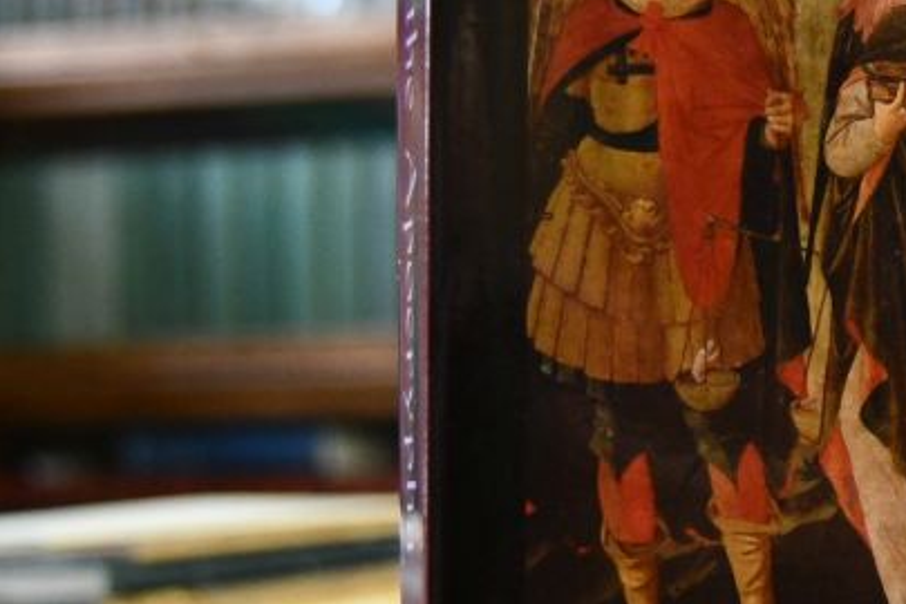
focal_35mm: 114
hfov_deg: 17.4
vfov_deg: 12.0
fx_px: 2869
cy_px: 433
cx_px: 953
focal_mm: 22
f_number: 3.5
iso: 2000
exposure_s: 1/125
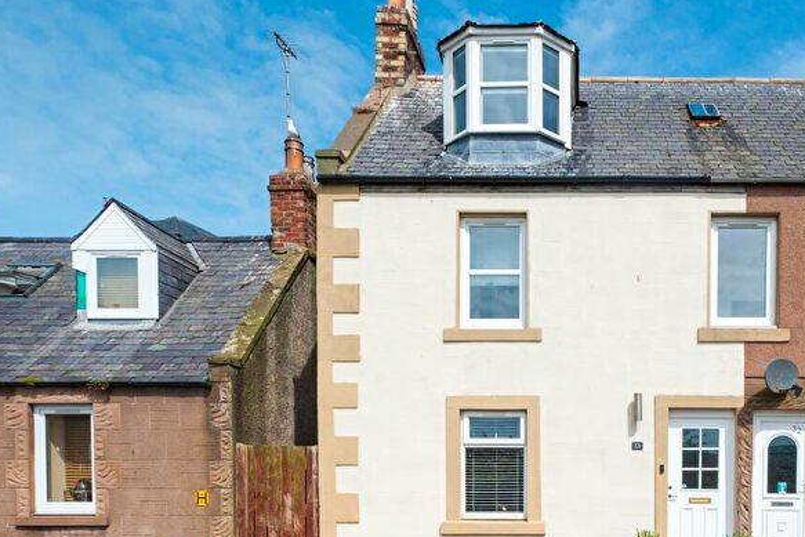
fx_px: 403
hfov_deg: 90.0
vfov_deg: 67.4
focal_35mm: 18
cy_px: 282
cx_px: 398
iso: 200
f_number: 6.4
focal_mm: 10
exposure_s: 1/800
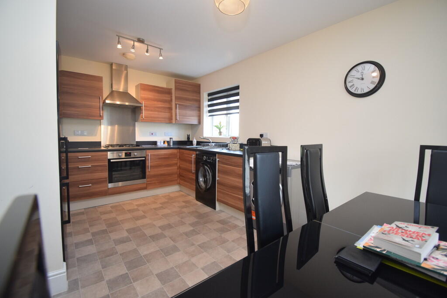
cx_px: 224
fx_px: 186
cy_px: 149
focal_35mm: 15
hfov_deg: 100.4
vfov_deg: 77.3
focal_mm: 10
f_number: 4.5
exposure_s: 1/60
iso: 800
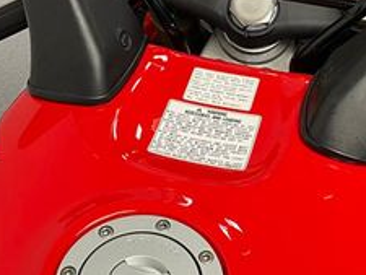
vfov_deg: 19.9
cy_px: 163
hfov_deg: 26.3
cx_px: 213
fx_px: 783
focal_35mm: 74
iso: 80
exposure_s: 1/50
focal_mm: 5.1
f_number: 1.6
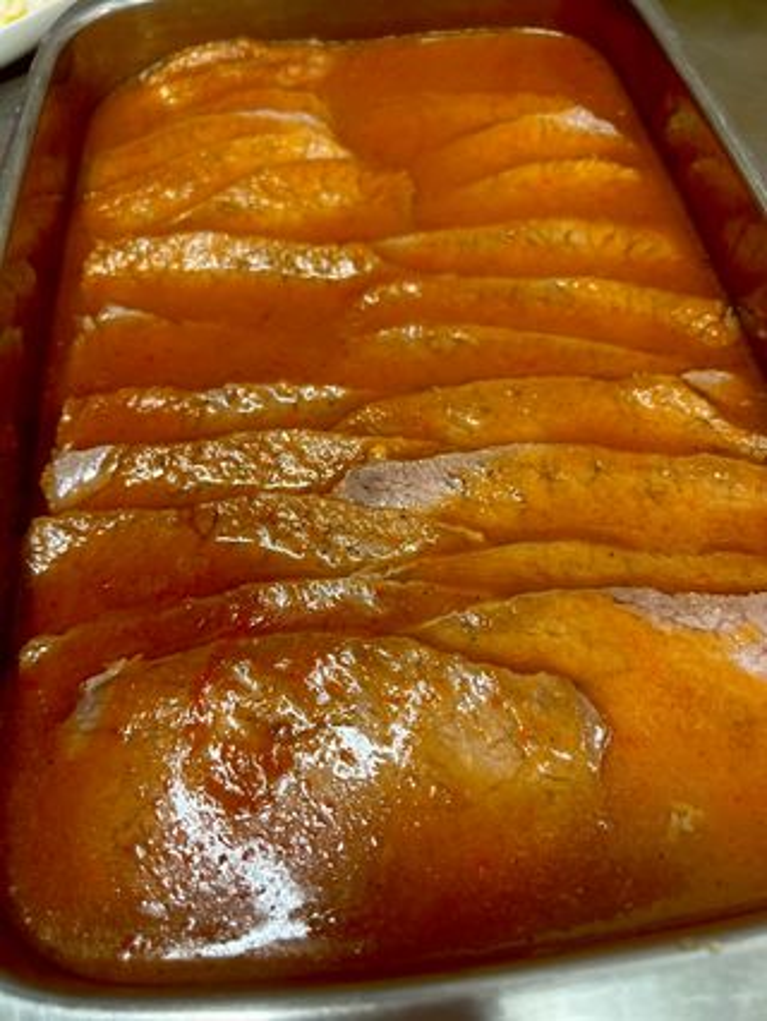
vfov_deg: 67.3
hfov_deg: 53.1
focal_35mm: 26
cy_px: 510
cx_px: 384
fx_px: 767
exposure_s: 1/50
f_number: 1.5
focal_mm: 5.7
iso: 100
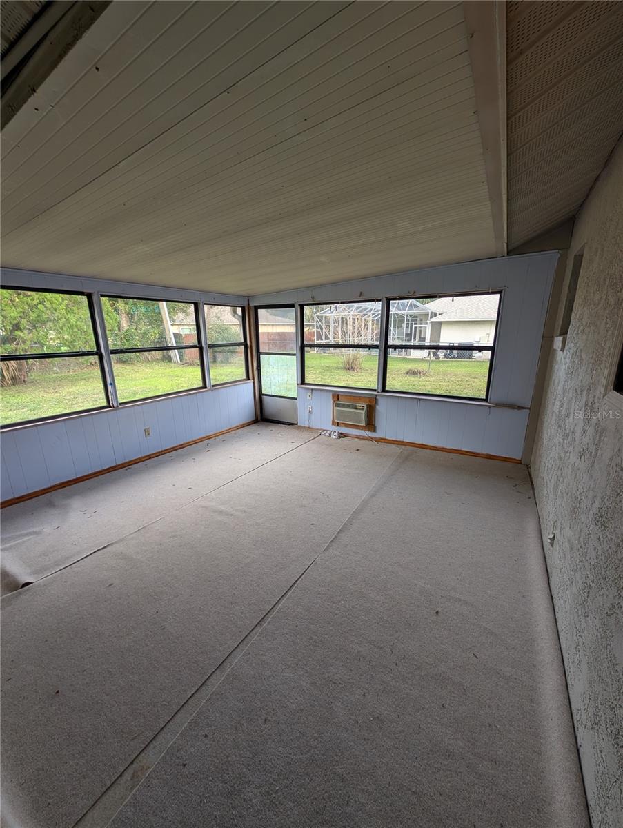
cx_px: 312
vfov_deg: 110.5
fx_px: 287
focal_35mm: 12
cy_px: 414
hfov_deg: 94.6
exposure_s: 1/131
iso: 50
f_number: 1.7
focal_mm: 2.02
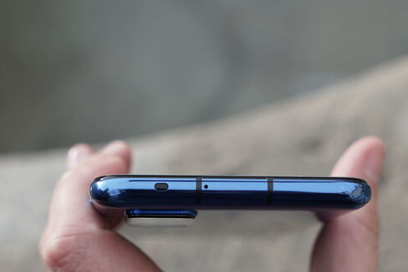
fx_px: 1144
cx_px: 227
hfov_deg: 20.2
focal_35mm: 101
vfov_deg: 13.5
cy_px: 221
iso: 100
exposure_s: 1/160
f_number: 5.6
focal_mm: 51
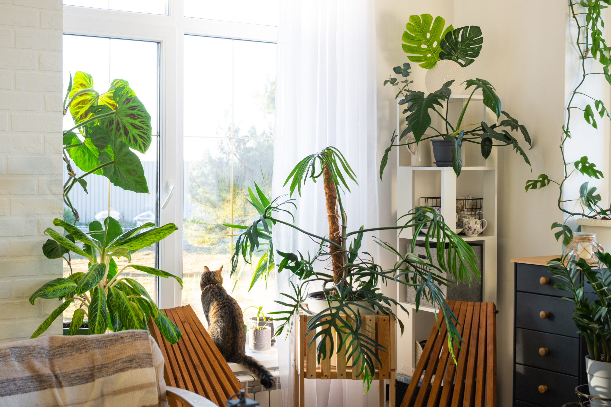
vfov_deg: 26.5
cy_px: 204
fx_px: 865
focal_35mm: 51
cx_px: 306
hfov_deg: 38.9
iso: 250
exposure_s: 1/60
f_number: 4
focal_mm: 34.2
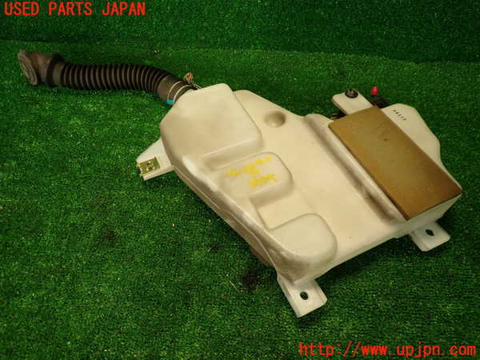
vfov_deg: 54.9
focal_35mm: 25
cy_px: 180
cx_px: 240
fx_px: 347
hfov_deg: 69.4
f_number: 2
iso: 200
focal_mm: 4.5
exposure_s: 1/60
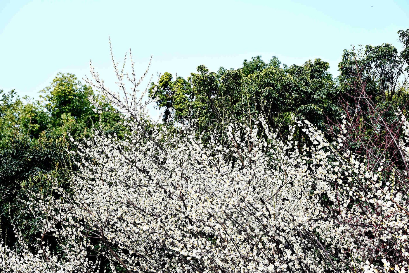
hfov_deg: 30.5
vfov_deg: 20.6
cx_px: 204
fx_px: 750
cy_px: 136
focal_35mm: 66
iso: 140
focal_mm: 66
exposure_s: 1/320
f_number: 6
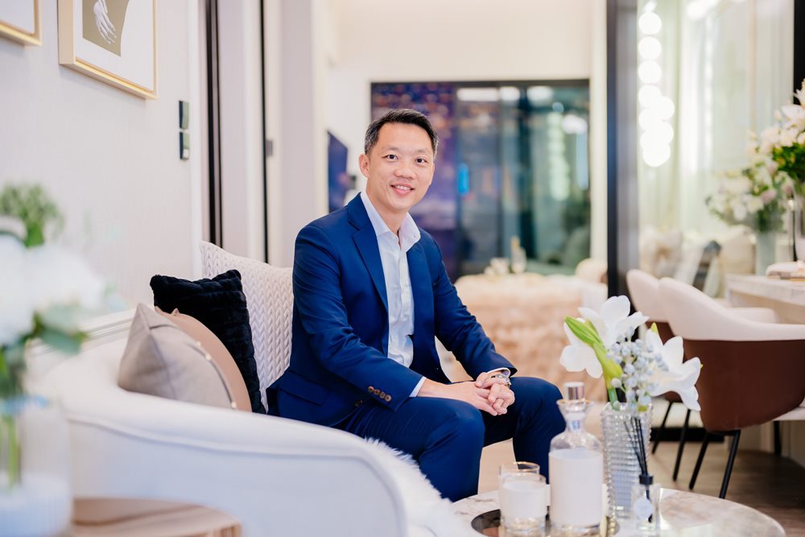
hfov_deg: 39.6
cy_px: 268
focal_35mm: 50
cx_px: 402
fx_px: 1118
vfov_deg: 27.0
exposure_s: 1/100
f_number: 1.2
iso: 250
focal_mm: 50
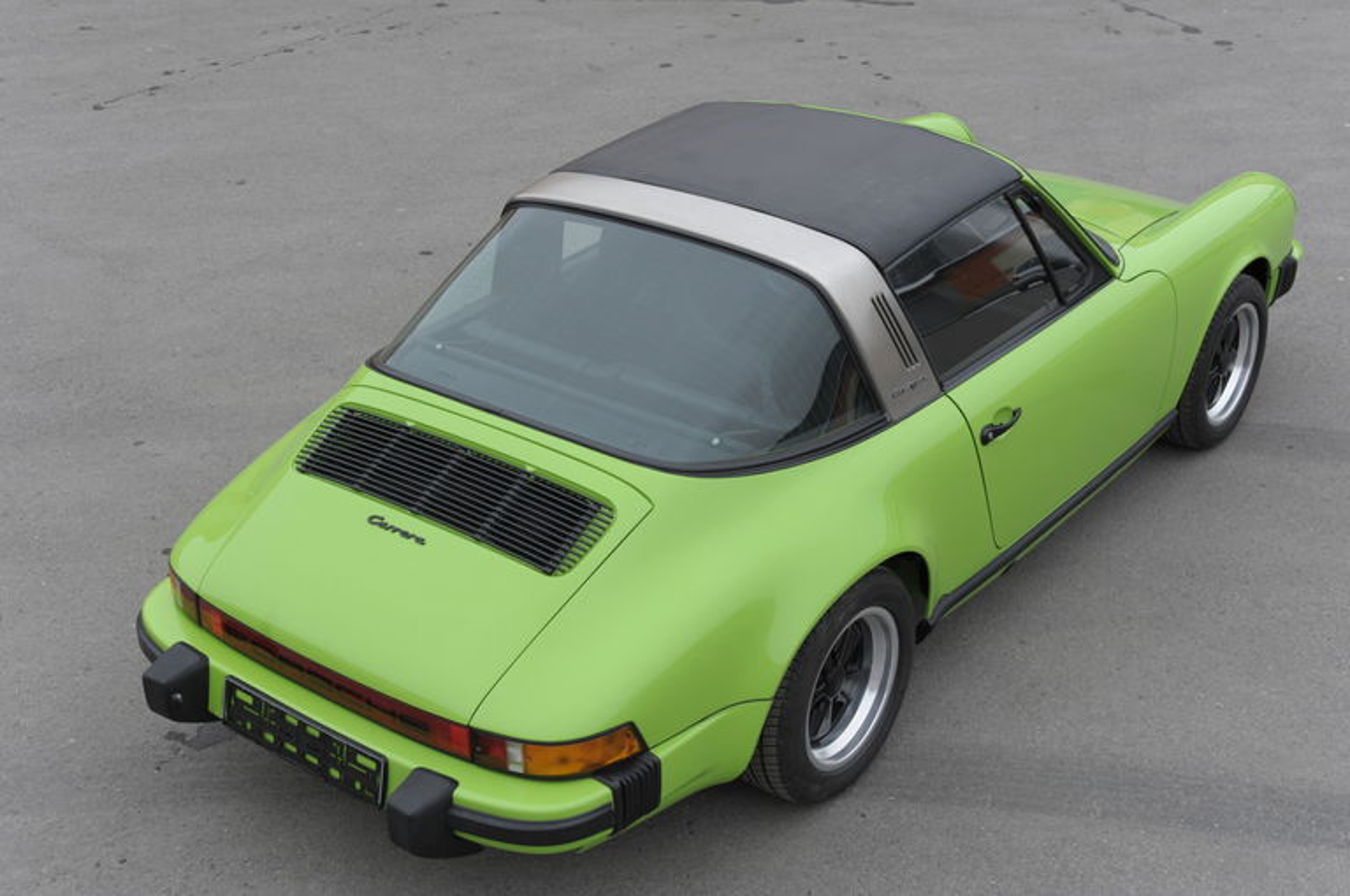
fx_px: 1873
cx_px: 675
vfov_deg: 26.9
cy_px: 448
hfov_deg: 39.6
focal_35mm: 50
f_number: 6.3
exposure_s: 1/160
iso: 200
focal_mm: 50
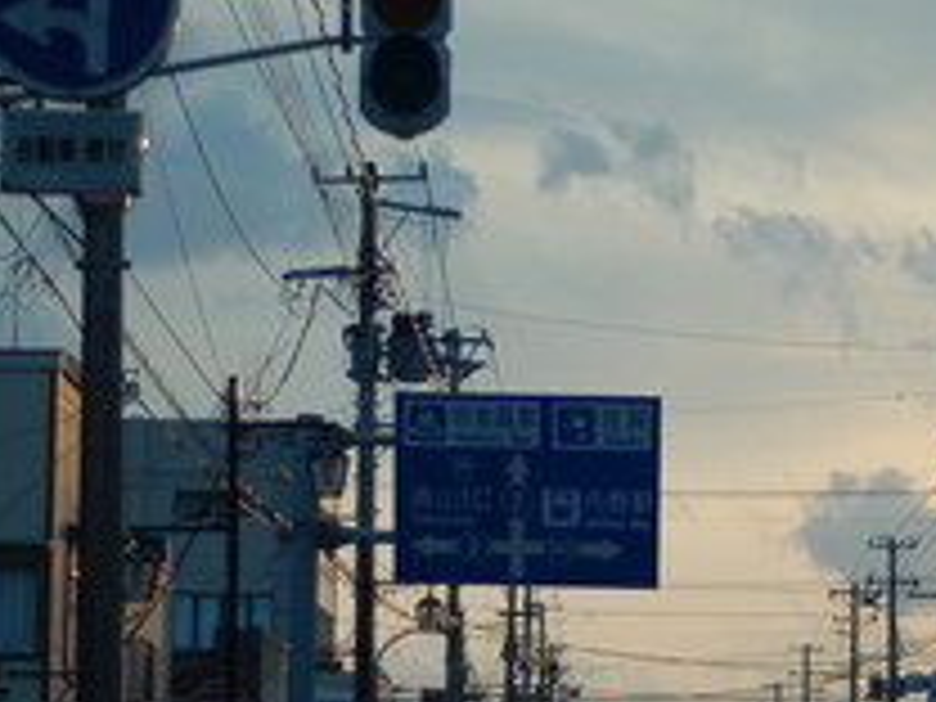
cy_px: 484
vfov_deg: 9.5
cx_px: 572
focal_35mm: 156
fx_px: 4218
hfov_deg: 12.7
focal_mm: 50
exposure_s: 1/3200
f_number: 1.8
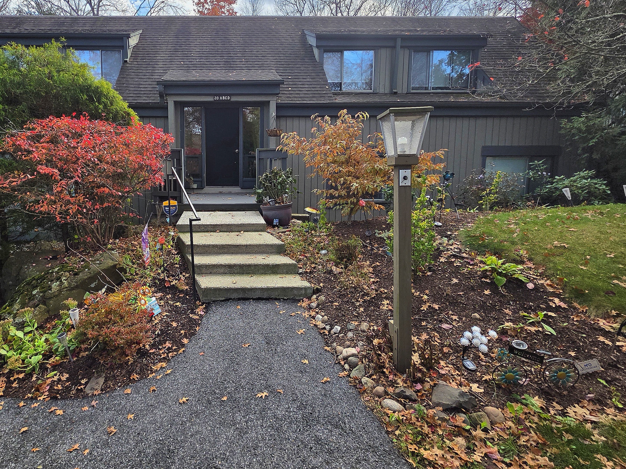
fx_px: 325
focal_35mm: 18
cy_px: 205
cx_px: 233
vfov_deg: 71.3
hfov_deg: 86.0
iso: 40
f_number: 1.9
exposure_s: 1/1000
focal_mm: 2.2
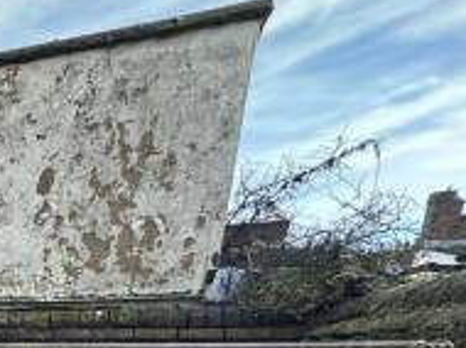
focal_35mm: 43
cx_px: -244
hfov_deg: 28.0
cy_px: 464
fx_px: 578
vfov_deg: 27.4
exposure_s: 1/281
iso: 40
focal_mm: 2.22
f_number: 2.2
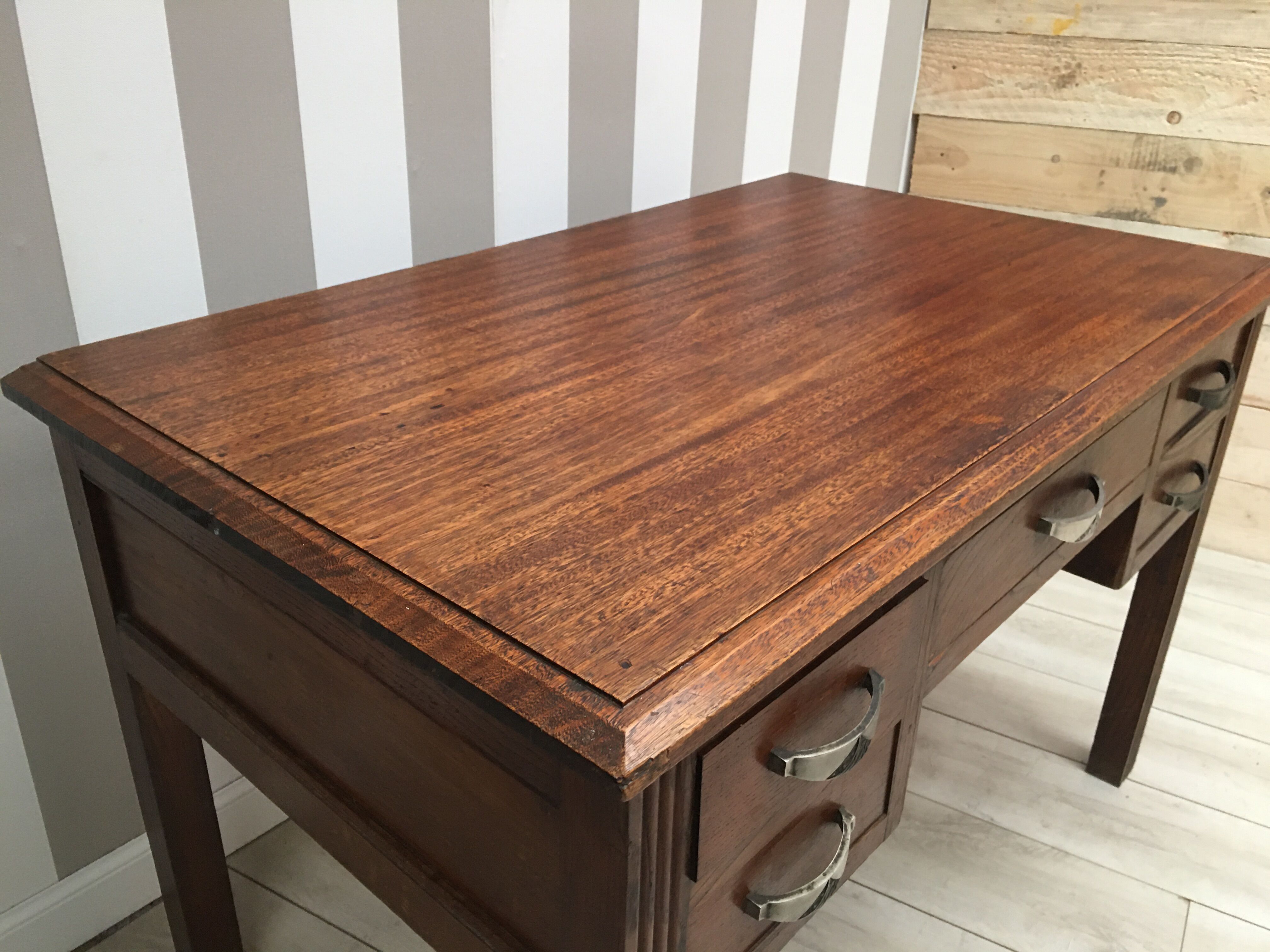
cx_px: 635
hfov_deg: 61.7
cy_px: 476
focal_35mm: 29
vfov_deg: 48.2
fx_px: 1064
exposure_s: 1/17
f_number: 2.2
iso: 80
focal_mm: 4.15
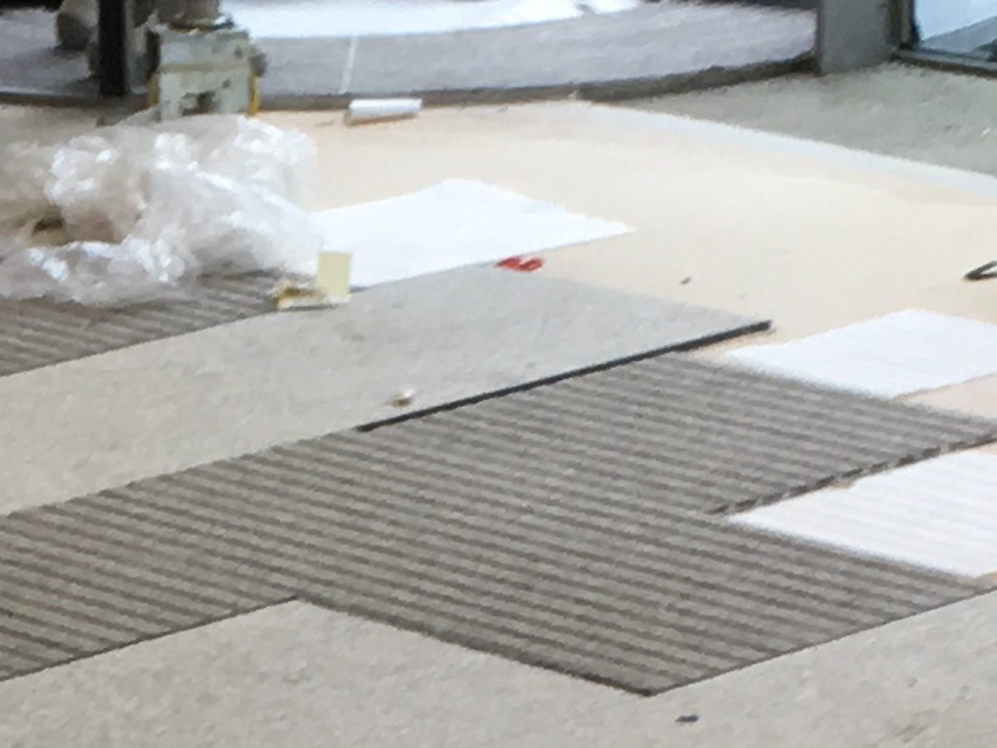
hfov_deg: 10.4
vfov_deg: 7.6
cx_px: -5
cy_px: 1472
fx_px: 5442
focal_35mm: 189
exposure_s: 1/100
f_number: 2.2
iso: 40
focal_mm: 4.15
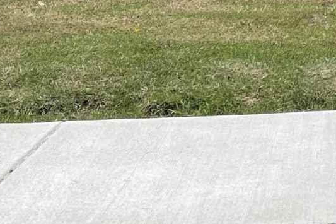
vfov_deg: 8.2
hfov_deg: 12.0
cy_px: -285
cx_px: 626
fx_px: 1455
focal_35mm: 156
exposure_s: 1/4717
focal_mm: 5.1
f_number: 1.6
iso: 32
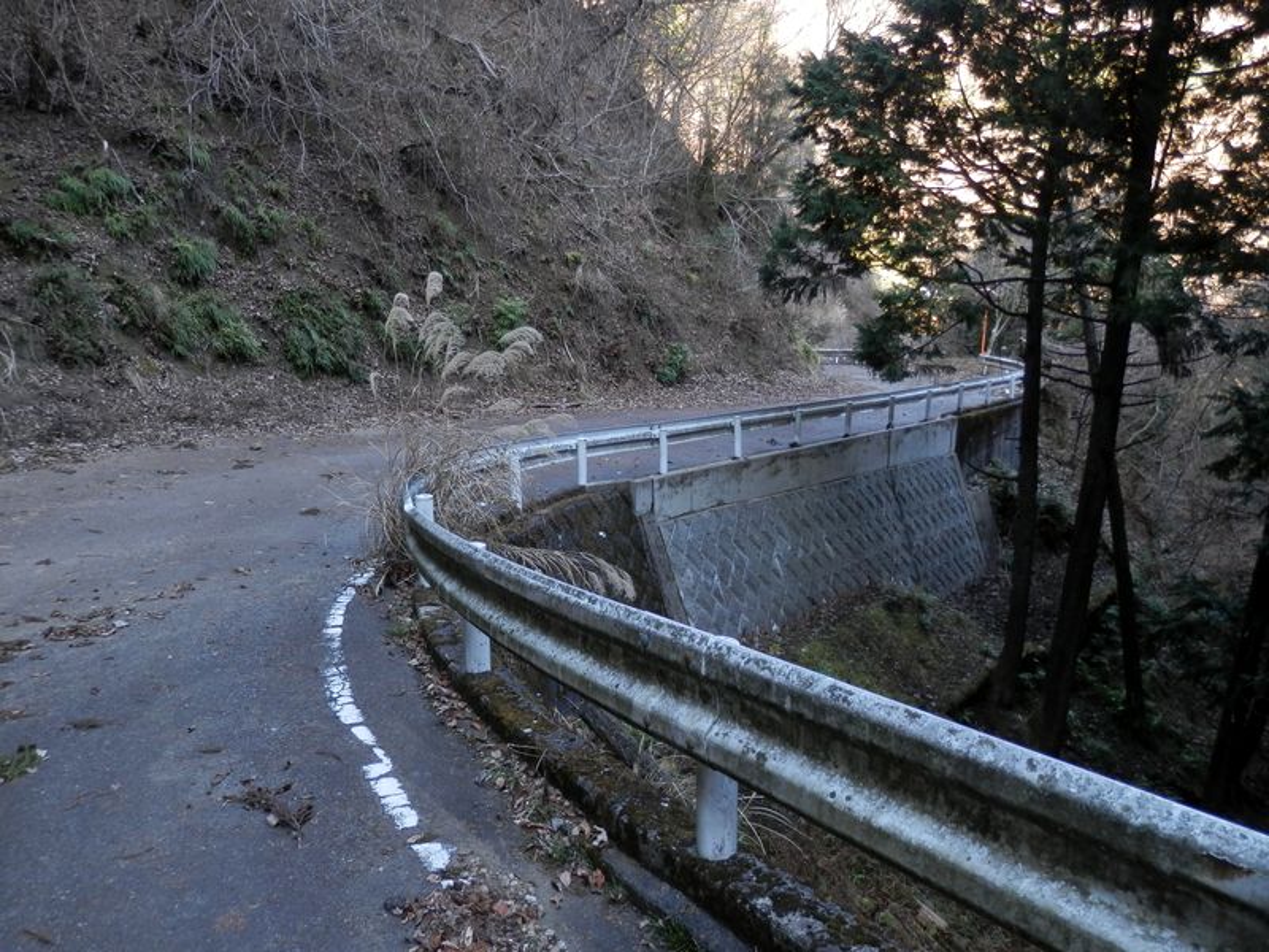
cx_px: 634
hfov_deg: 69.4
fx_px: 916
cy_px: 476
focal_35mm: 25
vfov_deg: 54.9
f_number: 3
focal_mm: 4.5
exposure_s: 1/30
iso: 80
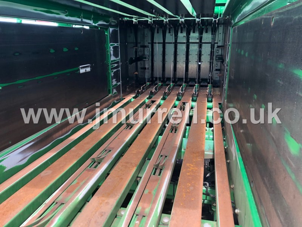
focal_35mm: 28
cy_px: 114
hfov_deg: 63.4
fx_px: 244
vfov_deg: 49.7
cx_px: 151
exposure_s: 1/120
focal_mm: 3.99
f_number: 1.8
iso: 32
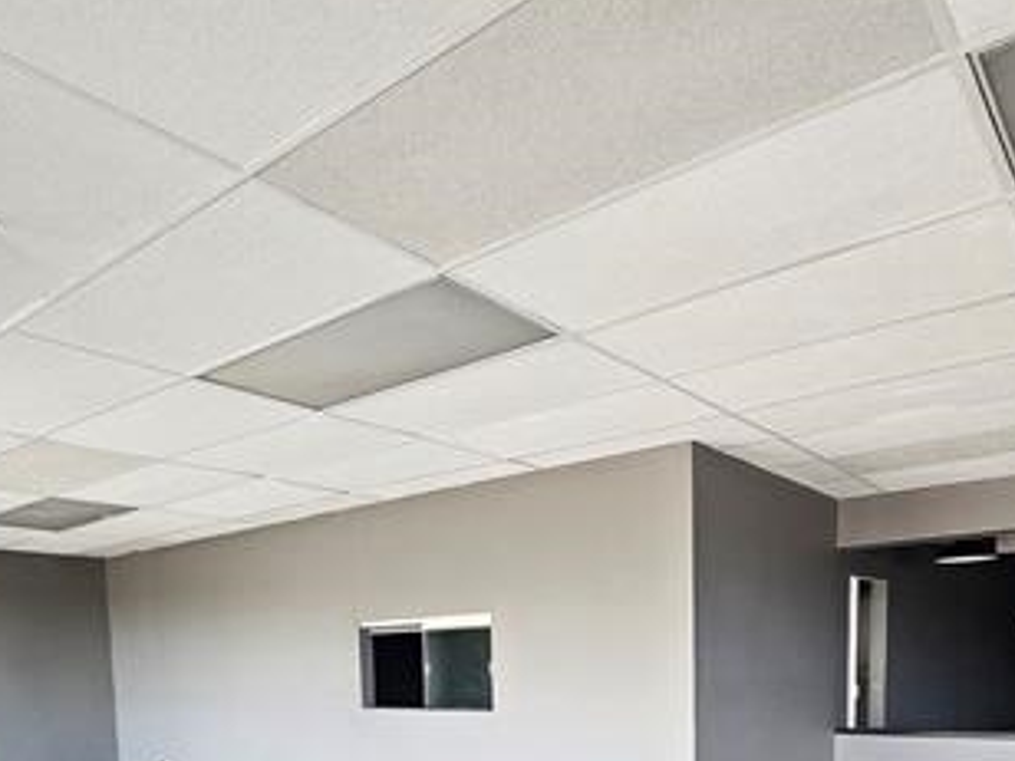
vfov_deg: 43.8
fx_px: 792
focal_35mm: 27
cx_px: 481
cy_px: 764
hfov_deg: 65.3
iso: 160
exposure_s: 1/60
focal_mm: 2.2
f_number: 2.2
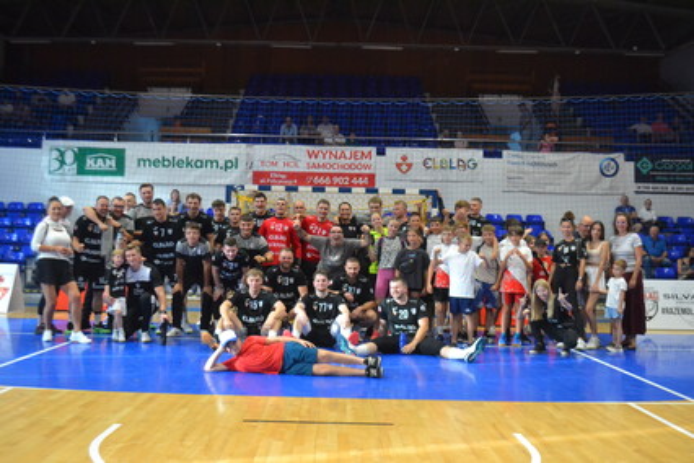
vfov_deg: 30.8
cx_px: 347
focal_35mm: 44
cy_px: 232
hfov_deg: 45.0
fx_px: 839
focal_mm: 29
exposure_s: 1/200
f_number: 4.5
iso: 3200
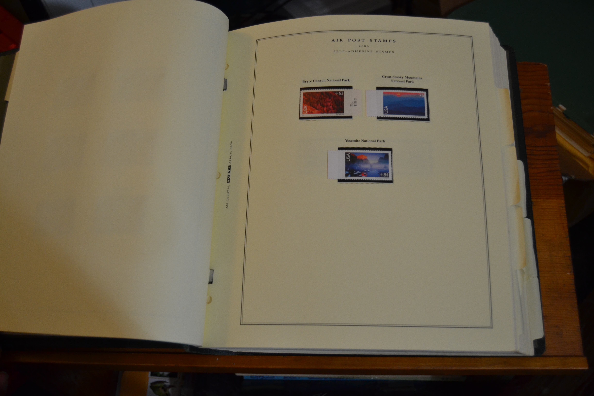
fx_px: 594
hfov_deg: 53.1
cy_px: 198
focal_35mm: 36
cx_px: 297
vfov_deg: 36.9
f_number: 3.8
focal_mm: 24
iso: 800
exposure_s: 1/60
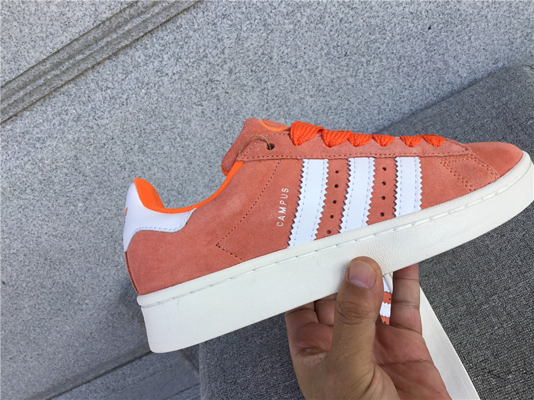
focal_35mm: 31
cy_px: 200
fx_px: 478
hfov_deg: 58.4
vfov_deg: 45.4
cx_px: 267
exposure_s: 1/539
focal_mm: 3.3
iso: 25
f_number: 2.4
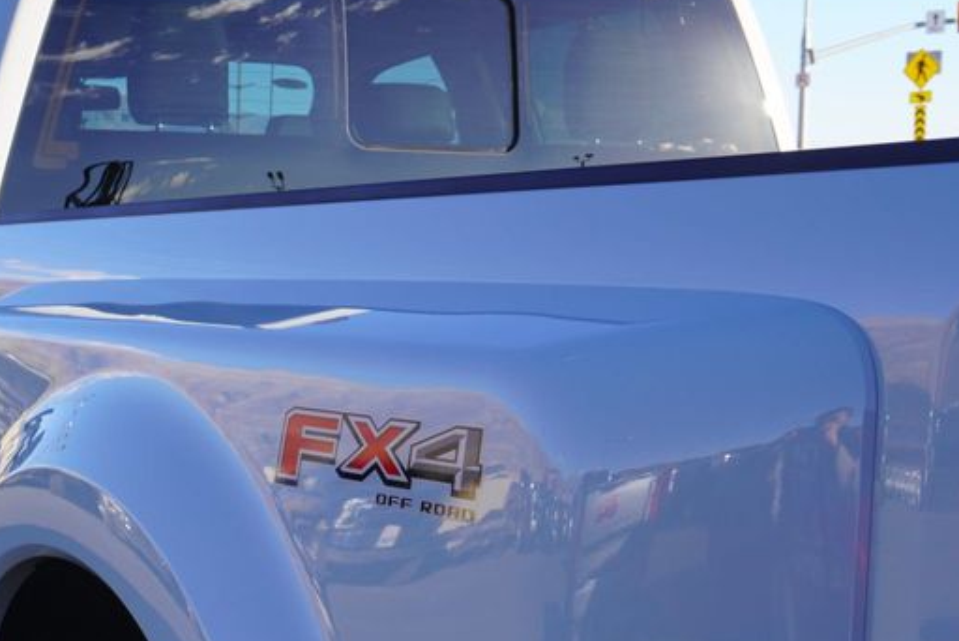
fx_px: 1999
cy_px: 553
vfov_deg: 18.0
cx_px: 230
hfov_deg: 26.6
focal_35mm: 75
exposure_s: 1/100
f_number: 7.1
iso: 100
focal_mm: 25
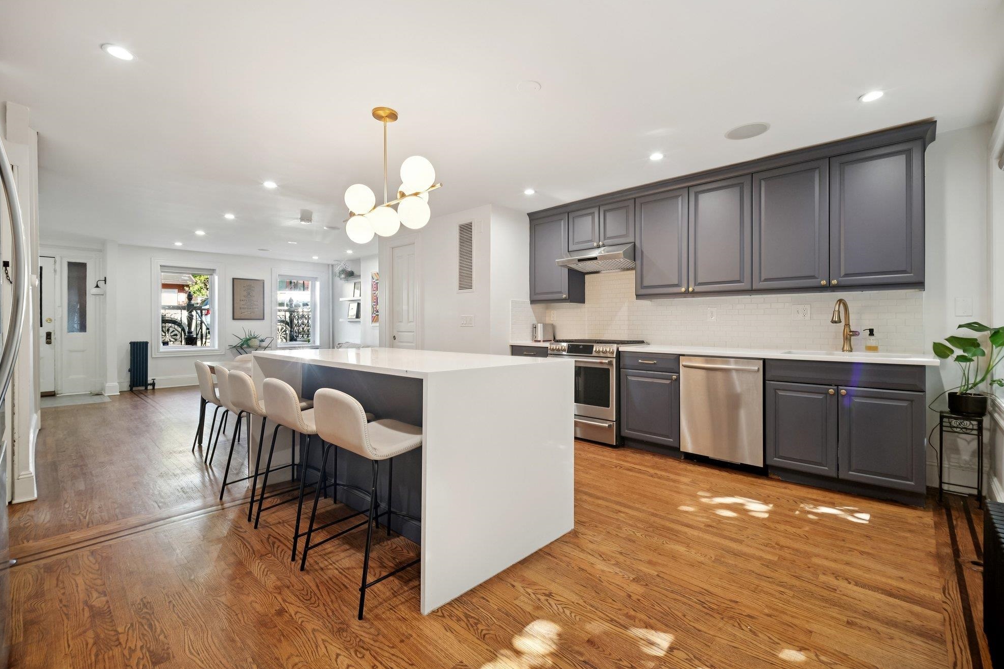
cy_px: 321
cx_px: 506
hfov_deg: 71.5
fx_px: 697
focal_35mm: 25
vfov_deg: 51.3
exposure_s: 1/50
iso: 640
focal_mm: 24
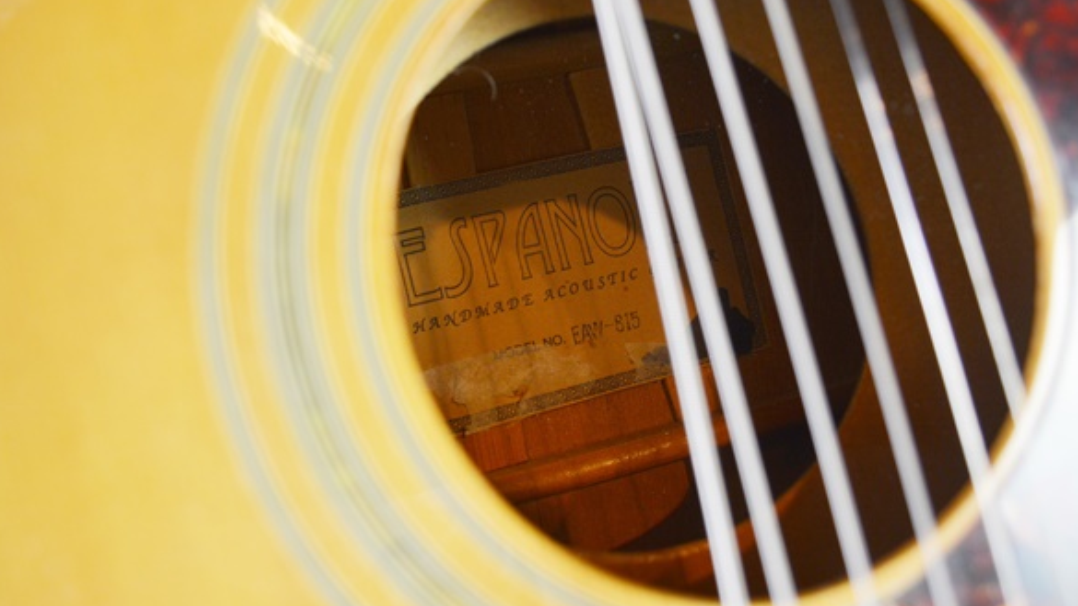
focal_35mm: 29
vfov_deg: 40.2
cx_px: 544
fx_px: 829
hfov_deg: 66.1
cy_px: 302
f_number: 4
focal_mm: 18
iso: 450
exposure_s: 1/60
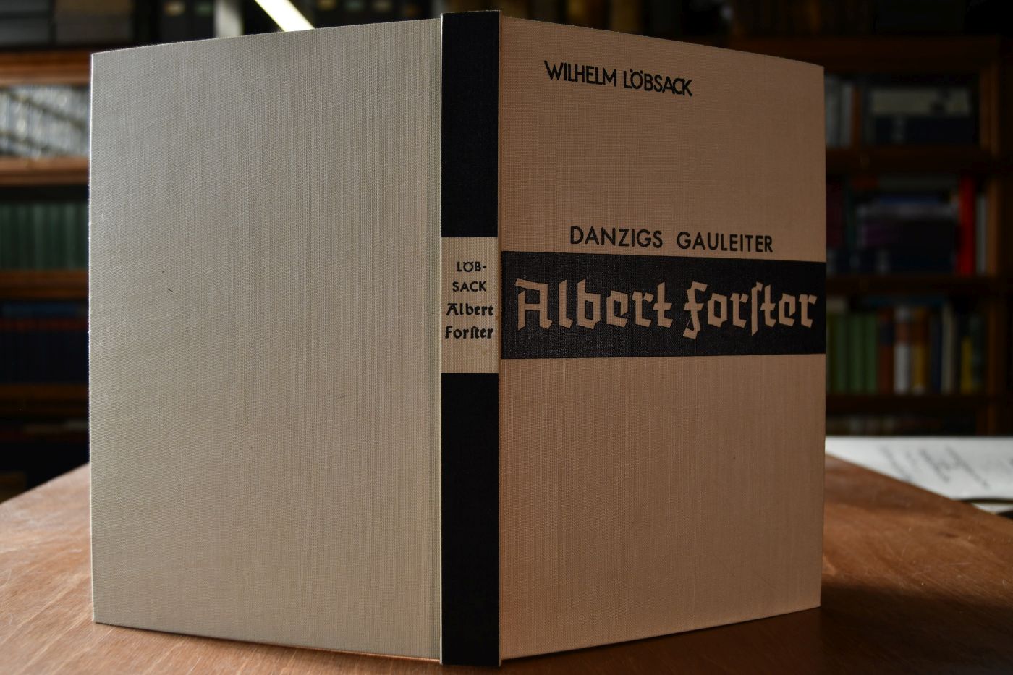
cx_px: 506
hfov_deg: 57.2
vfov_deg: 40.0
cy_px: 338
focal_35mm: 33
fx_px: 928
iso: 400
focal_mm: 22
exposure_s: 1/250
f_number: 5
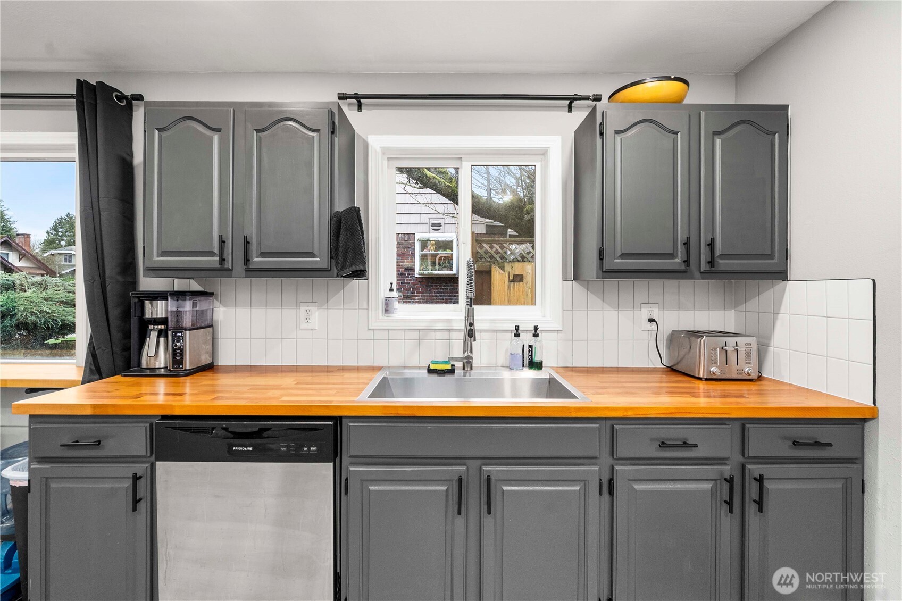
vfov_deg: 81.2
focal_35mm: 14
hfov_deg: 104.3
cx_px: 451
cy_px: 300
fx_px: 351
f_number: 7.1
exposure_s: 1/60
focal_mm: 14
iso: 400
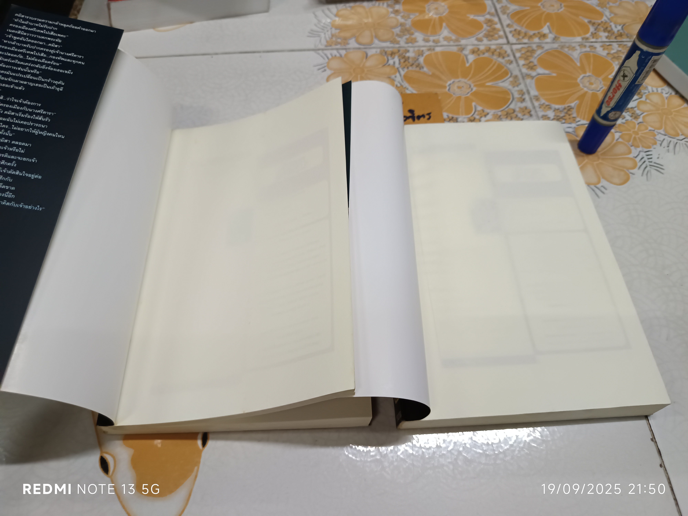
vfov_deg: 56.8
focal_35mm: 24
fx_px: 477
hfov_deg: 71.6
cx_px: 344
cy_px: 258
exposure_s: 1/50
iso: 1063
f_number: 1.7
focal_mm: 5.31
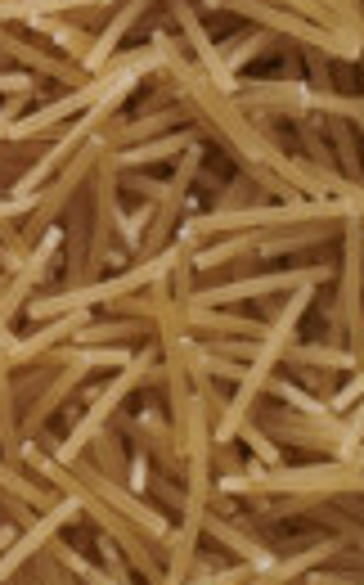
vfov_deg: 6.6
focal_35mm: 314
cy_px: -306
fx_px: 4995
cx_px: -1240
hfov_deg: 3.9
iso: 160
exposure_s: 1/100
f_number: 8
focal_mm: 50
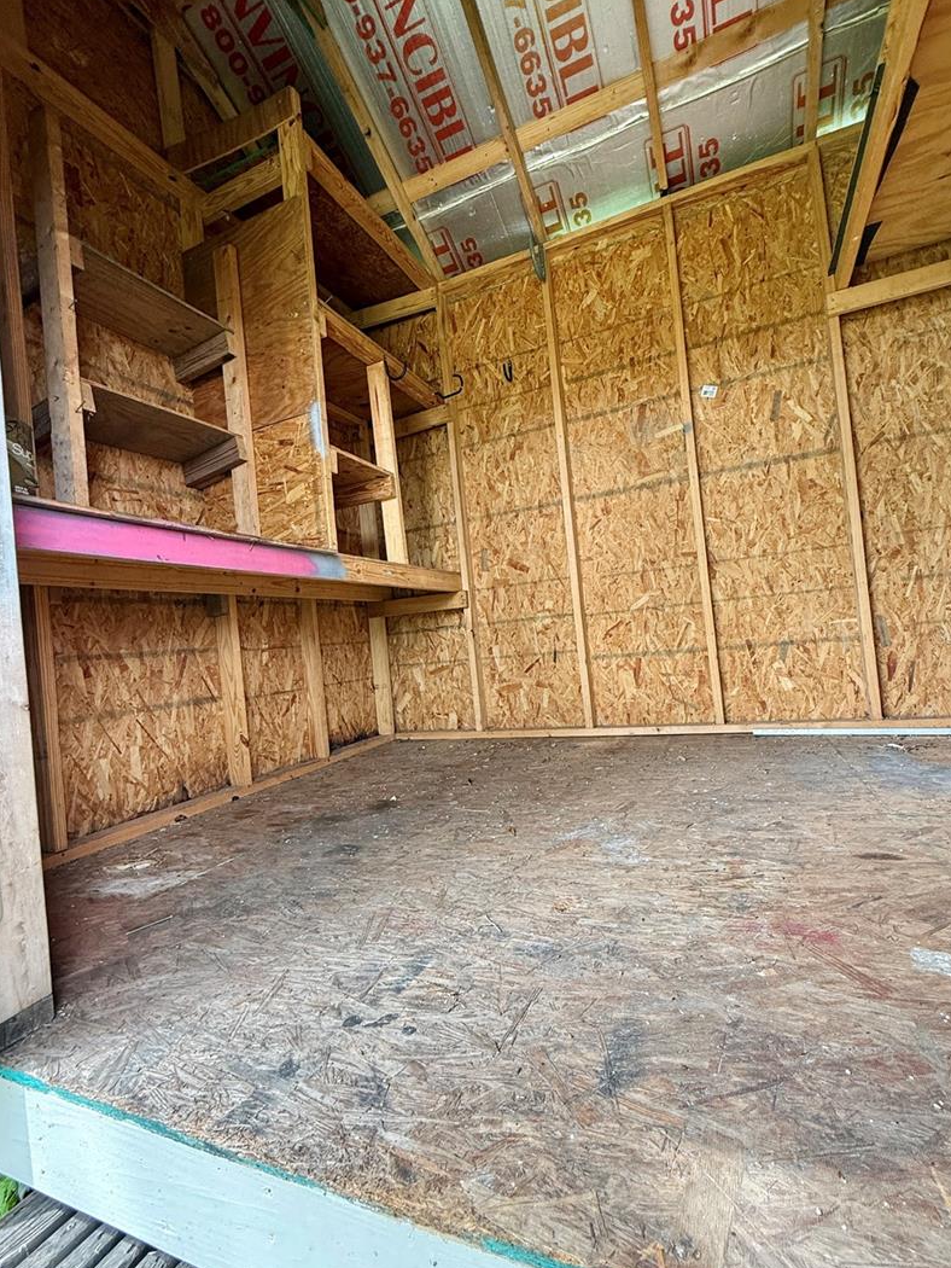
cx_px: 478
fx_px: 586
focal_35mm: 16
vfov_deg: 94.5
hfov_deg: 78.1
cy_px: 636
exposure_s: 1/99
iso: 160
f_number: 2.2
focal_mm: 2.22
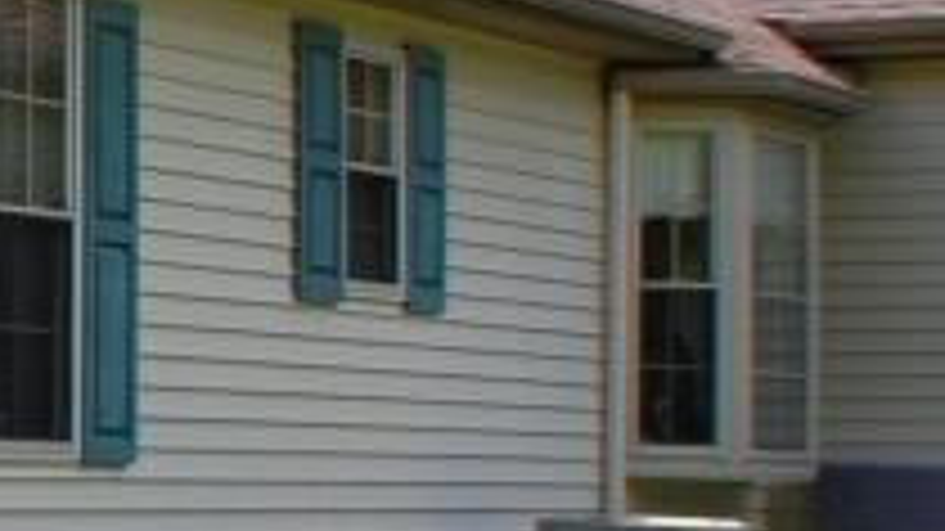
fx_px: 5186
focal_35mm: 207
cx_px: -1240
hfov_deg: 9.4
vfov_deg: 5.9
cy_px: 333
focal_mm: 24
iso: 200
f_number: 8
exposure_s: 1/250
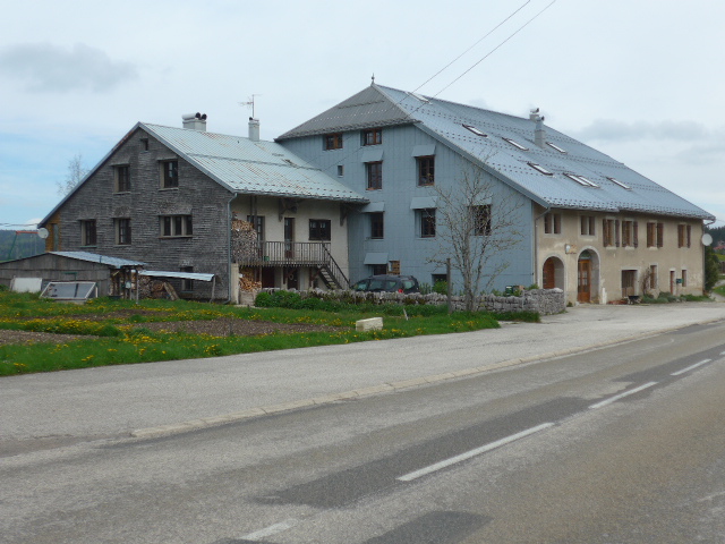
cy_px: 272
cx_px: 362
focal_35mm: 44
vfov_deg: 32.9
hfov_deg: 42.9
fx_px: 922
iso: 80
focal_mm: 9
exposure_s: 1/1600
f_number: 2.8
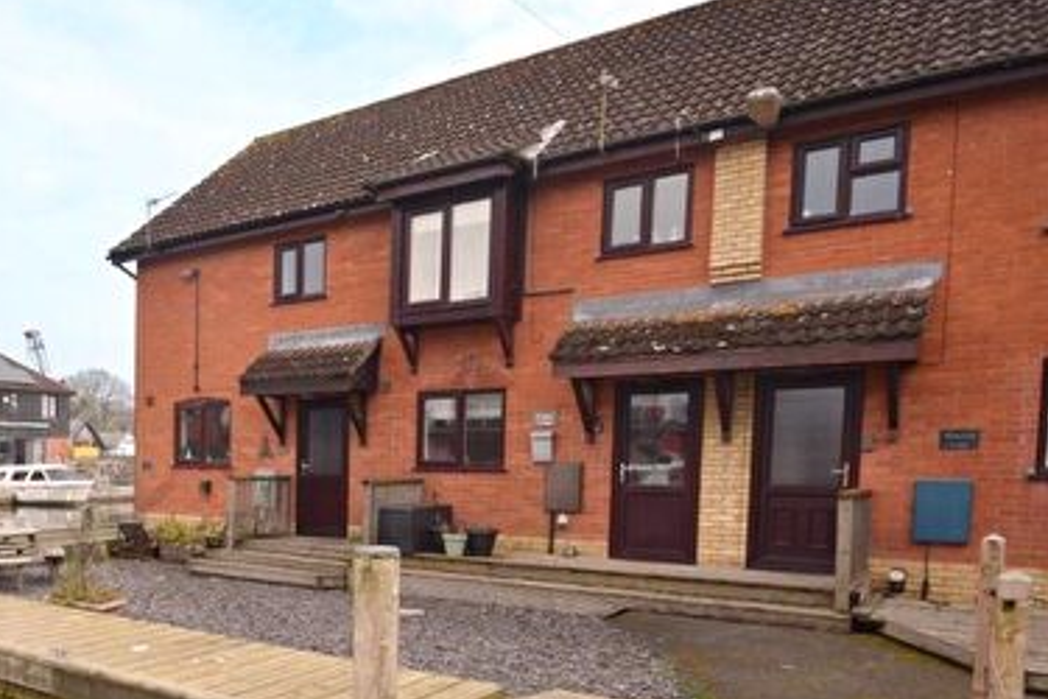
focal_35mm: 28
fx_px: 815
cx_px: 106
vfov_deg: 44.8
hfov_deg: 56.6
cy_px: 526
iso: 100
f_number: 6.3
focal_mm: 10
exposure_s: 1/160
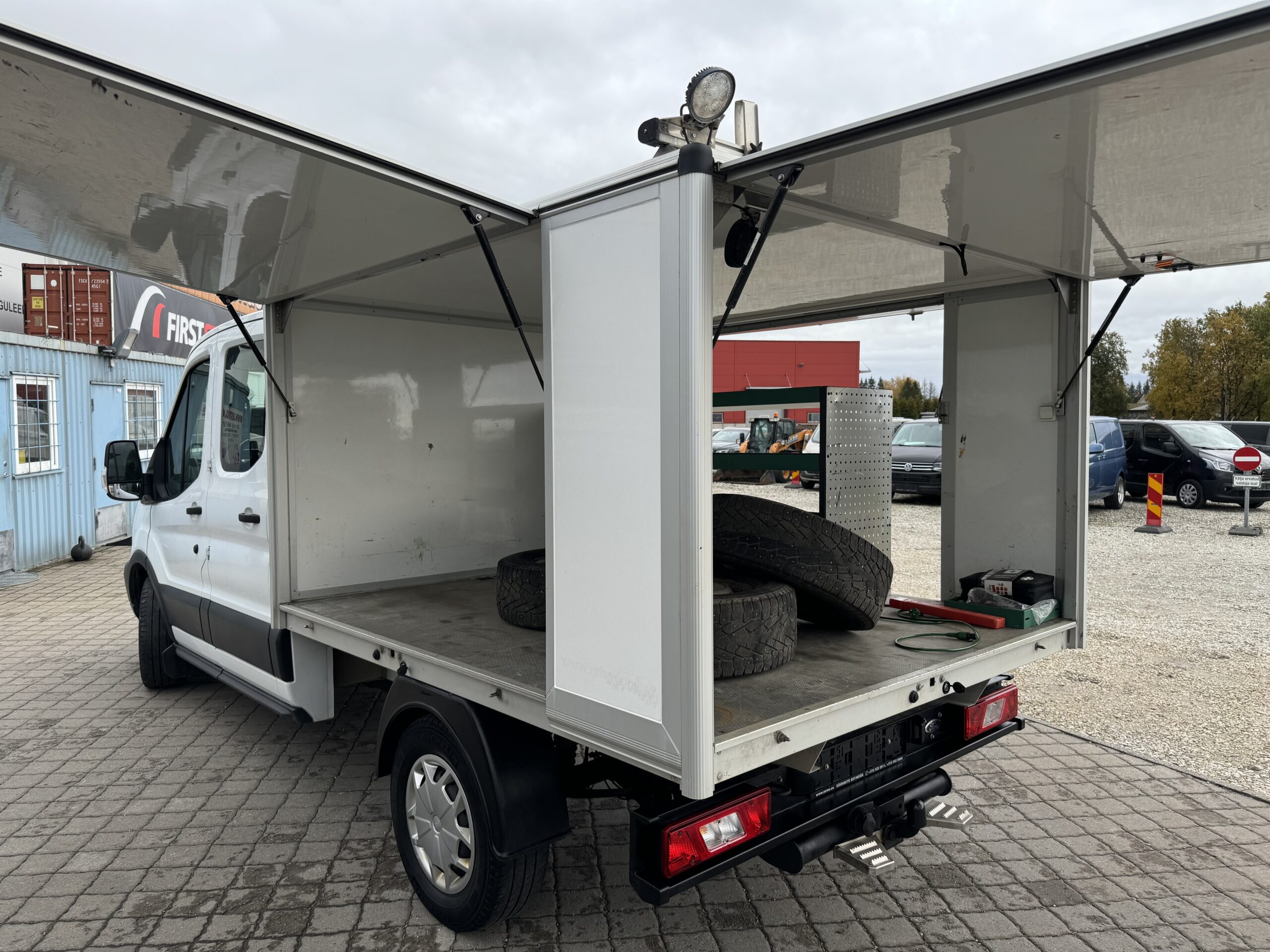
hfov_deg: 71.6
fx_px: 881
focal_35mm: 24
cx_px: 635
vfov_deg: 56.8
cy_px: 476
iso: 80
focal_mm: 6.76
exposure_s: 1/582
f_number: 1.78
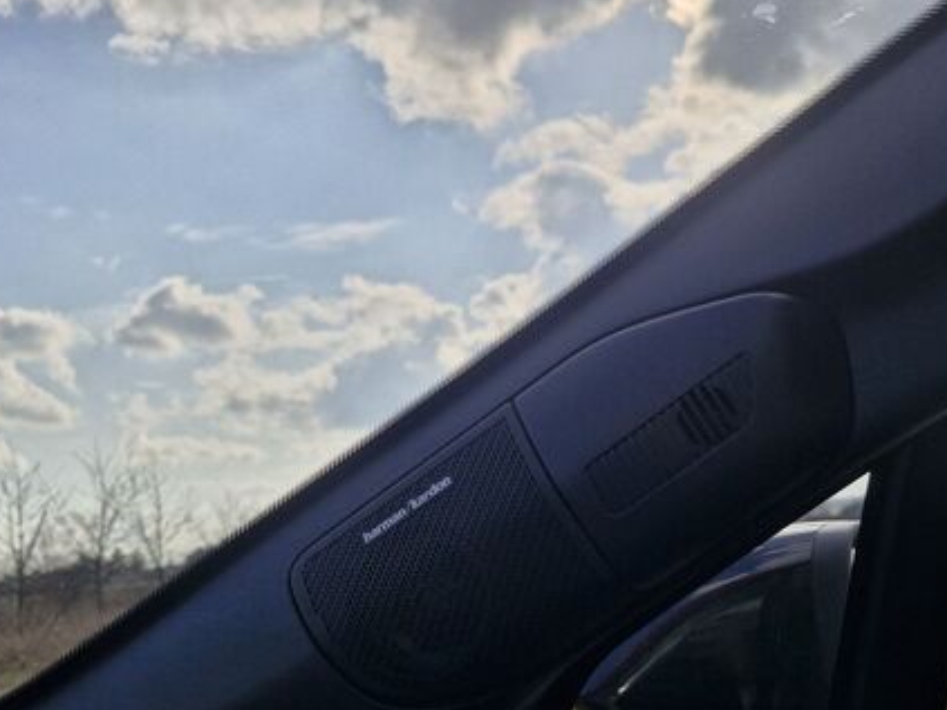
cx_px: 578
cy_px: 511
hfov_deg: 46.5
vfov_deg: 35.3
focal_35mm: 40
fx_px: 1094
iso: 50
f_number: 1.8
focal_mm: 5.54
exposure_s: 1/2096
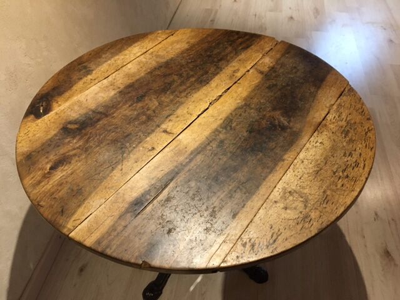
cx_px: 200
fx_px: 335
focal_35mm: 29
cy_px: 150
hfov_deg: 61.7
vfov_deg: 48.2
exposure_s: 1/33
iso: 200
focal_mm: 4.15
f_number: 2.2
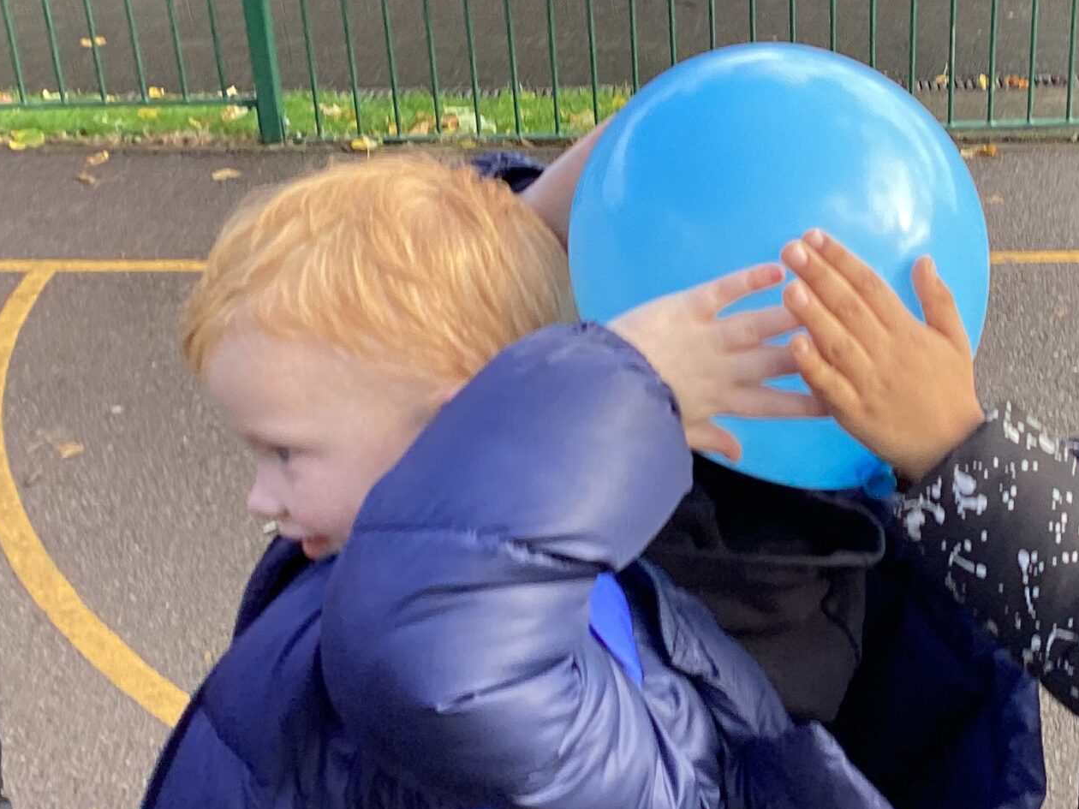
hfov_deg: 30.3
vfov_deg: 23.2
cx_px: 772
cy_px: 526
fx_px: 1964
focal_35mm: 63
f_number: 2.4
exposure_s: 1/100
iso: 25
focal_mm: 3.3
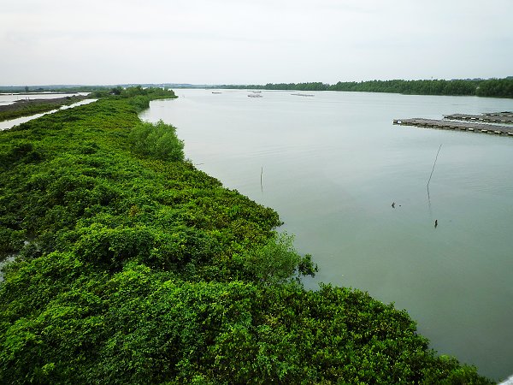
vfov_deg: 54.9
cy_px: 192
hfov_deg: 69.4
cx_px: 256
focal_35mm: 25
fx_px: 370
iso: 125
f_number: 3.2
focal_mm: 4.4
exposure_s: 1/500
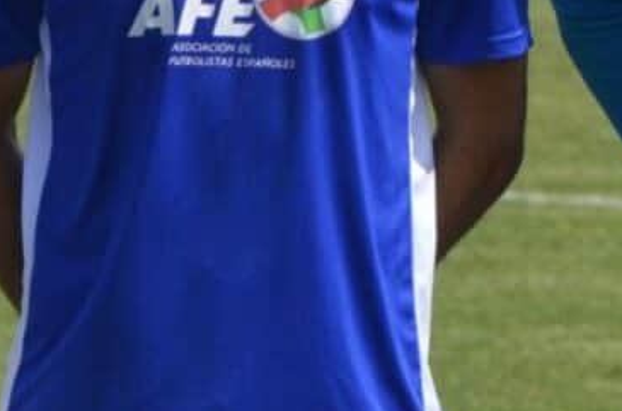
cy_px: 334
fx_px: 17708
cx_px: -453
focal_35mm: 1028
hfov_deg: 2.0
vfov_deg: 1.3
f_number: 7.1
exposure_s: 1/1600
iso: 400
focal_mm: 122
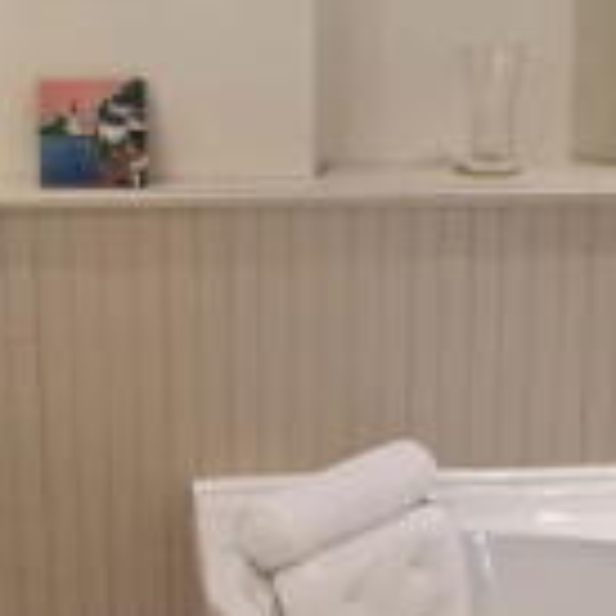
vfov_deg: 17.6
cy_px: 506
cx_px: 416
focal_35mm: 98
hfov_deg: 17.7
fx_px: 1973
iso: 200
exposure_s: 1/100
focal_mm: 5.4
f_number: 1.8
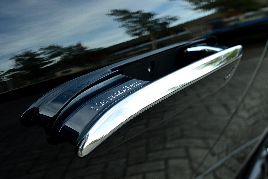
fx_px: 346
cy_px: 90
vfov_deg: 28.9
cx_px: 134
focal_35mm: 46
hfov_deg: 42.3
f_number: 9
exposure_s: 1/100
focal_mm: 31
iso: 400
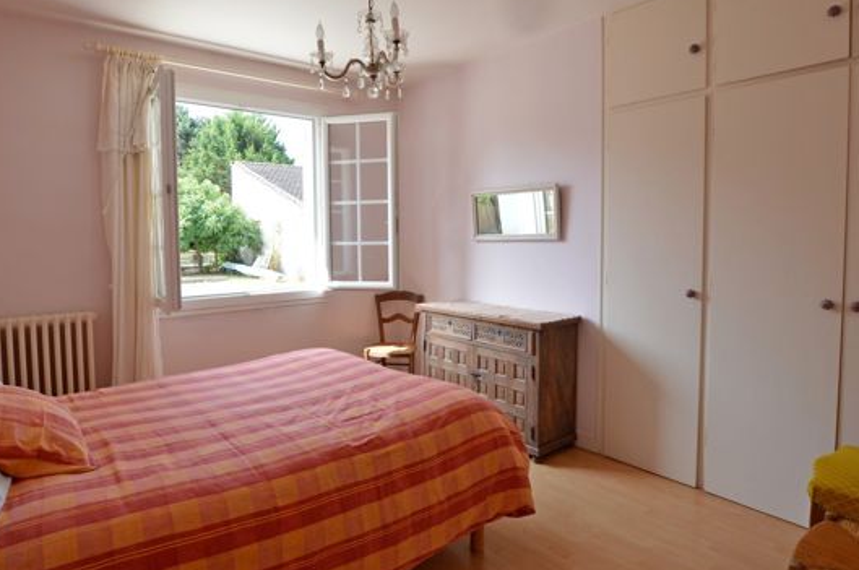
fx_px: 476
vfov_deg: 61.7
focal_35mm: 20
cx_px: 407
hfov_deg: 84.0
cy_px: 261
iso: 360
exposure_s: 1/125
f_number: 5.6
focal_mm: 10
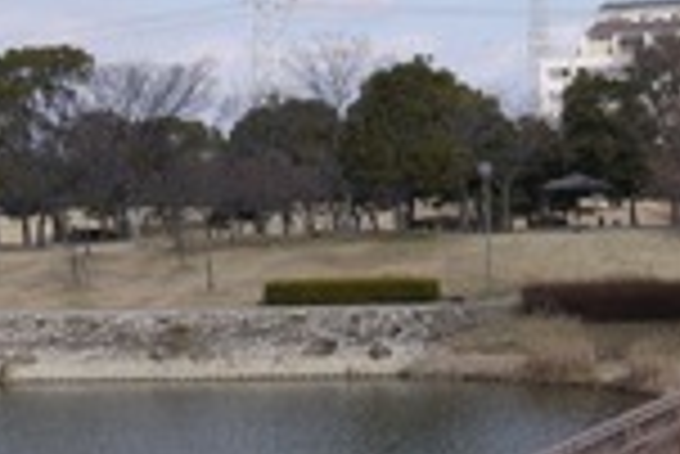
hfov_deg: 17.2
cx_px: 621
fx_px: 2212
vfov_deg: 11.6
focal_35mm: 117
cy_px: 499
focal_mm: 19
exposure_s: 1/320
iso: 100
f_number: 8
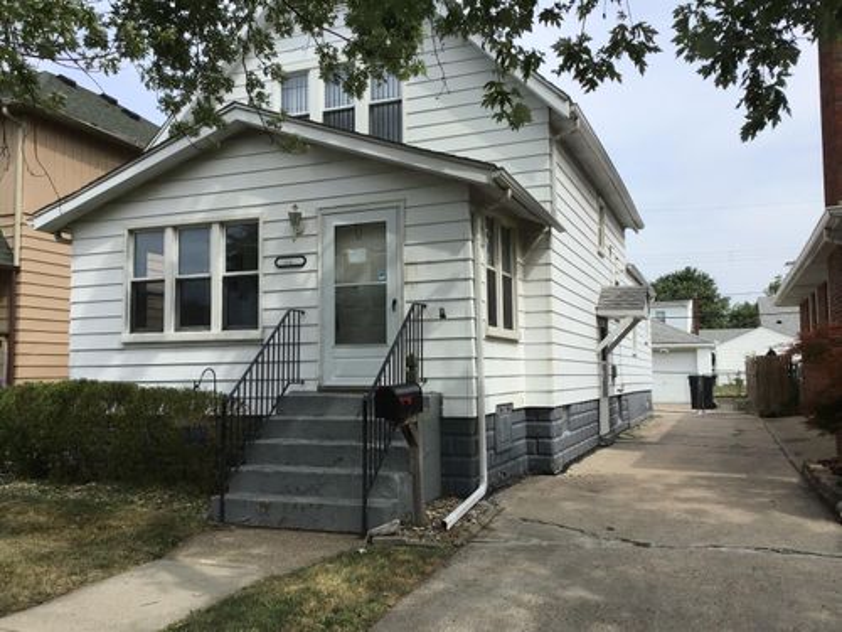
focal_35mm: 31
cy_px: 316
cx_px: 421
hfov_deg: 58.4
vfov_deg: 45.4
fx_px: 754
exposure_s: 1/1101
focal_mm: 3.3
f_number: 2.4
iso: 25
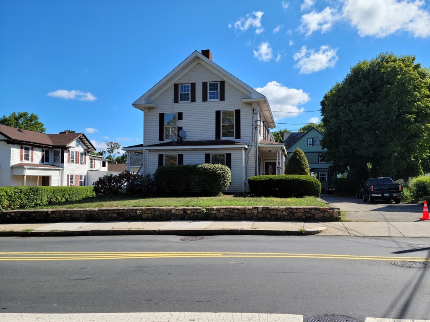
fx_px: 348
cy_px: 161
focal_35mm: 28
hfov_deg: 63.4
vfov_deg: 49.7
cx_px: 215
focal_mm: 5.9
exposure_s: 1/809
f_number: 2
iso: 25
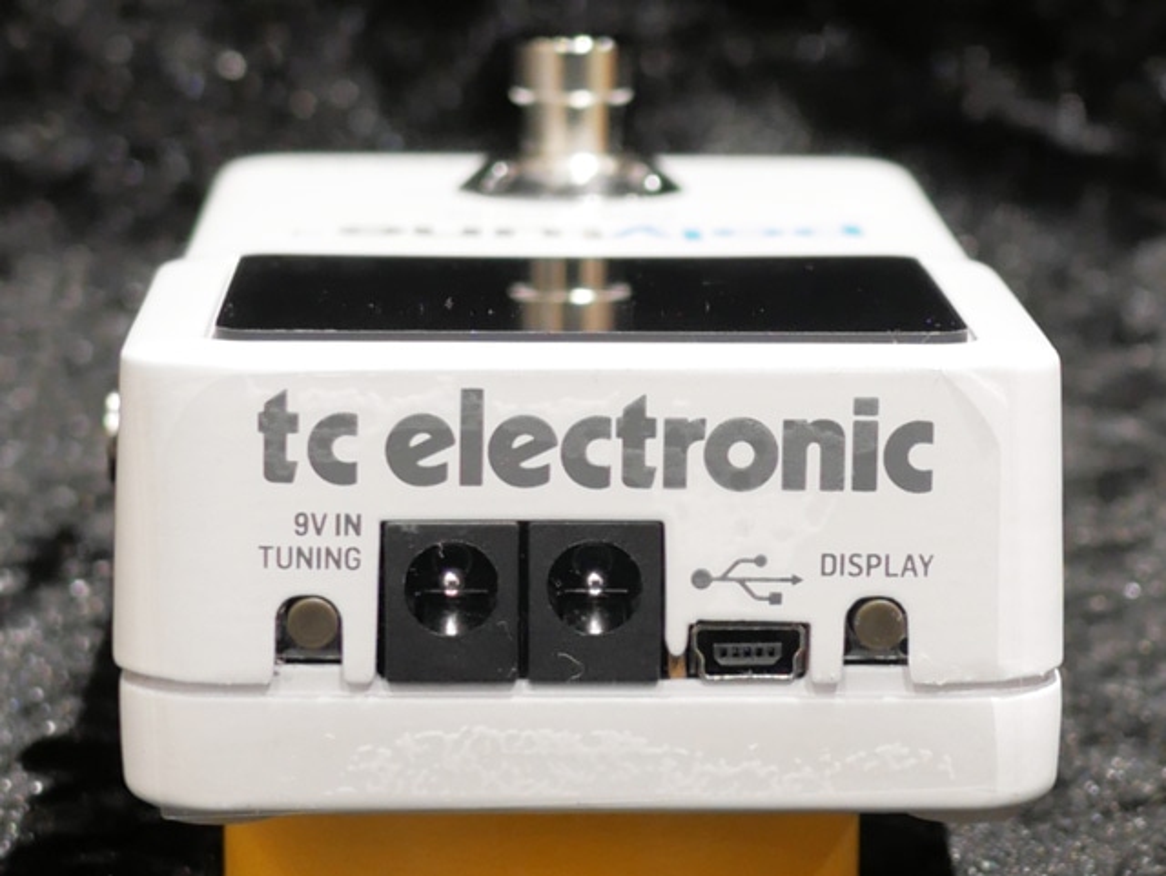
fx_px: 1079
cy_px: 438
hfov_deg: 56.8
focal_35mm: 32
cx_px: 583
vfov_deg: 44.2
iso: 200
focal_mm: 15
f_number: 2.5
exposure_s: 1/20
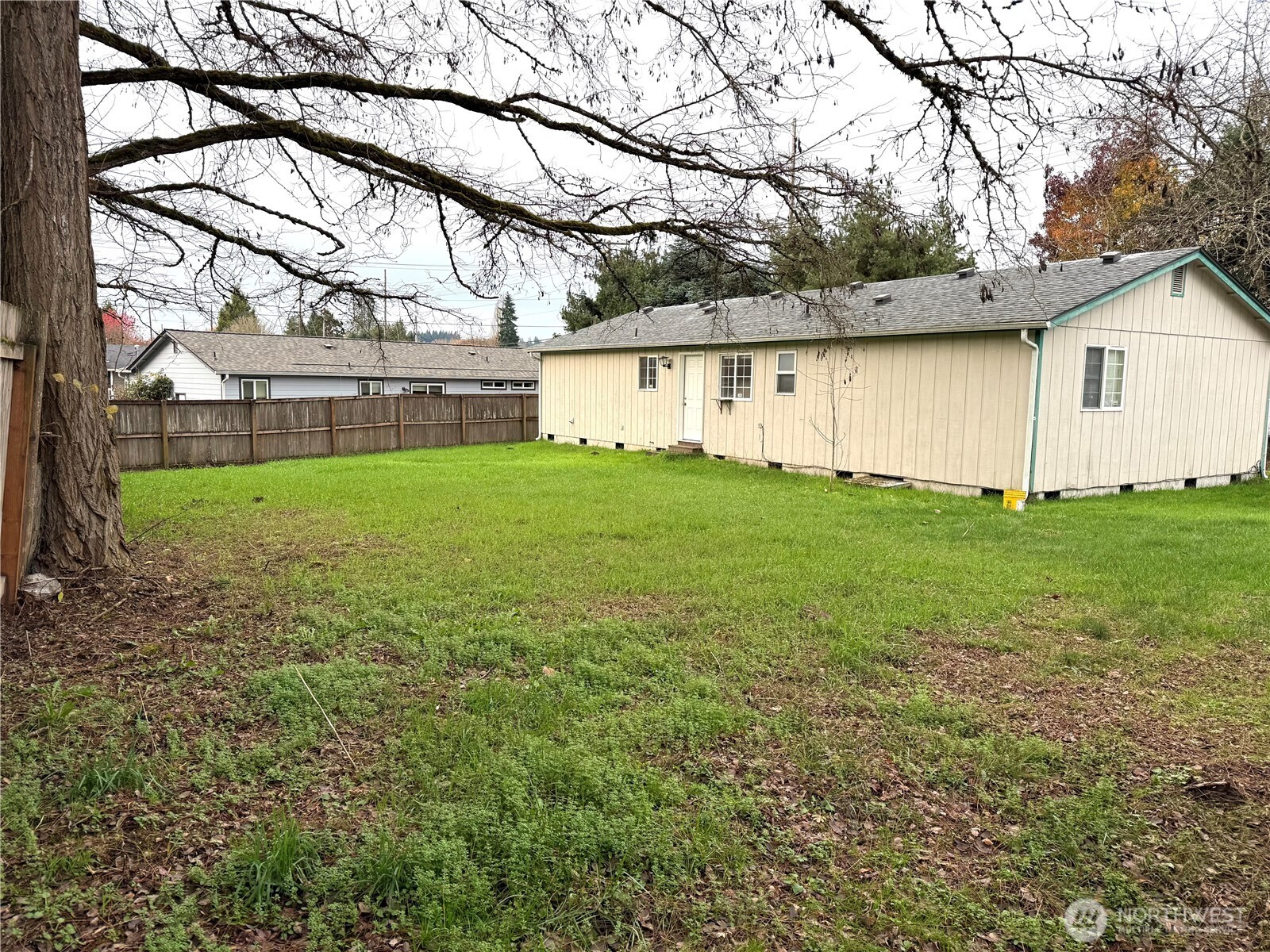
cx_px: 635
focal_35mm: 24
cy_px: 476
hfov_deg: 71.6
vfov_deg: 56.8
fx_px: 881
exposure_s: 1/805
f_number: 1.78
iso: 80
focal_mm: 6.76
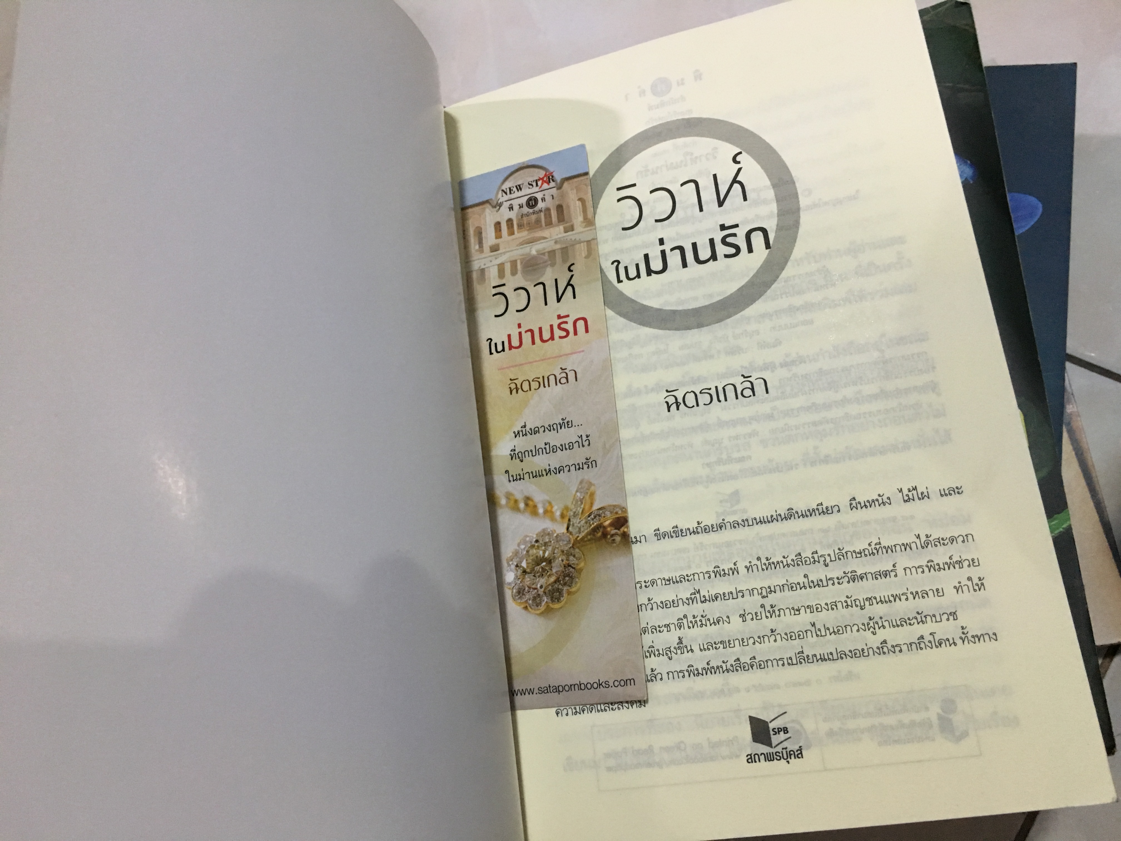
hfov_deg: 61.7
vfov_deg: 48.2
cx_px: 560
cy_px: 420
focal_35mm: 29
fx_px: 939
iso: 200
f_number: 2.2
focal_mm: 4.15
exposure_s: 1/33
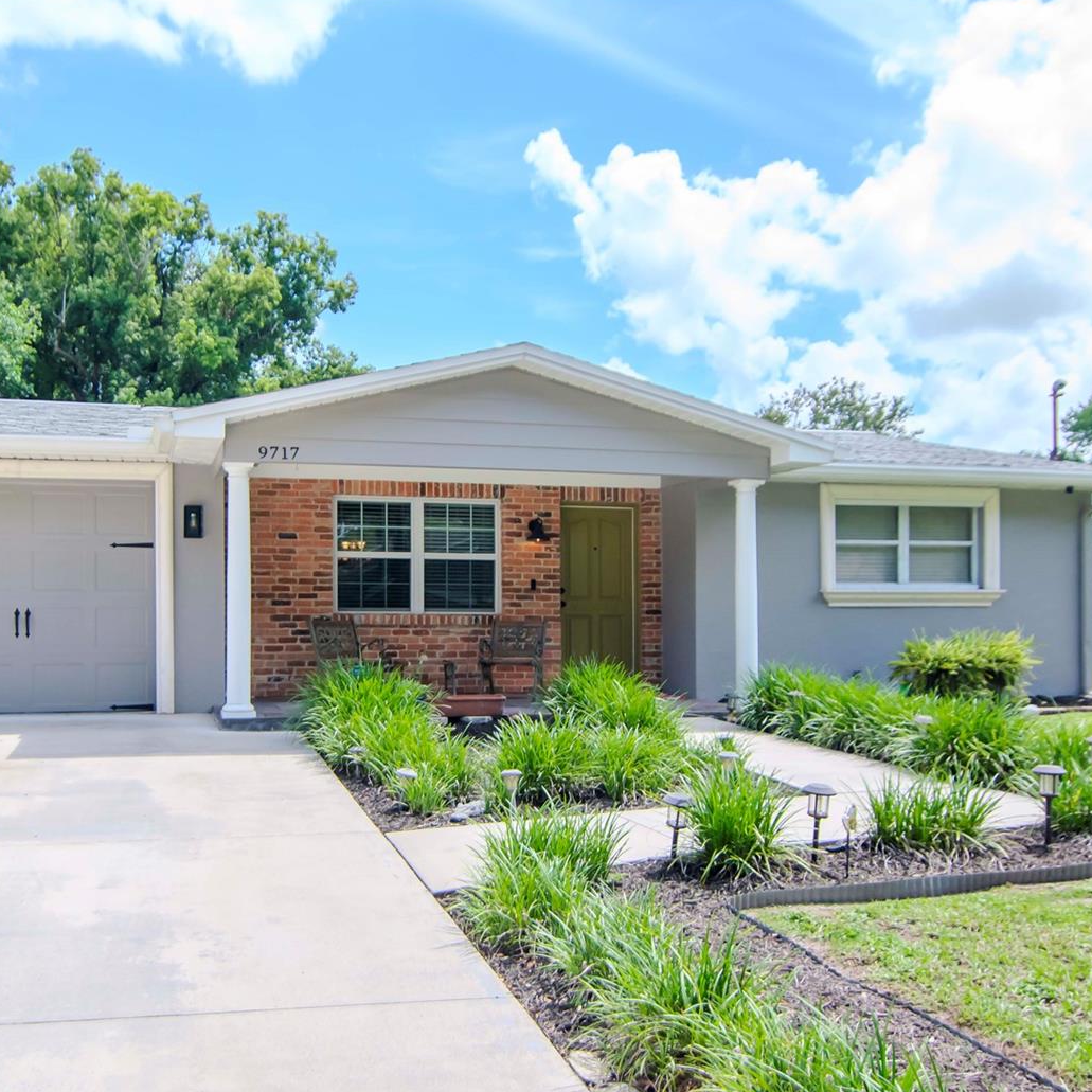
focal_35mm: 30
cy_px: 556
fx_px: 1059
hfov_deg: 54.4
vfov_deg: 54.6
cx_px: 468
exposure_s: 1/2500
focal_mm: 15
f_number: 4
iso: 400
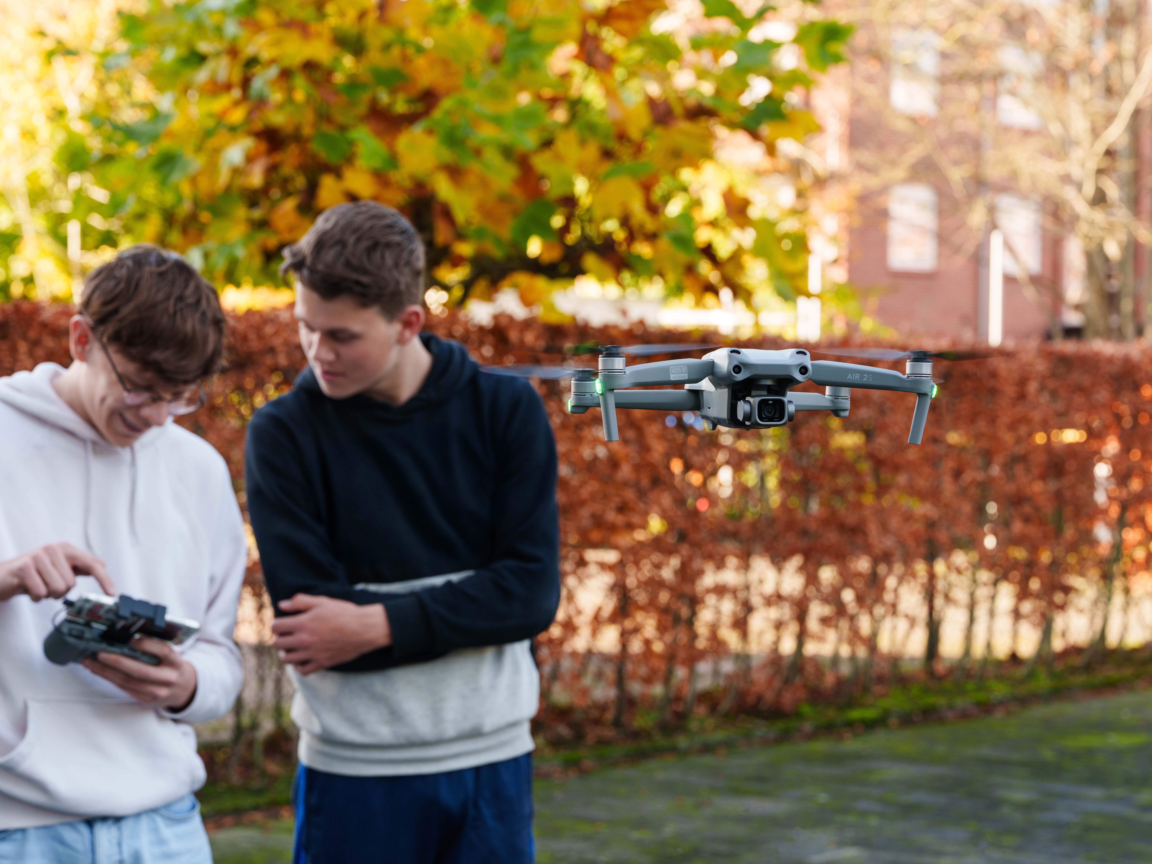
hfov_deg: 22.2
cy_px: 437
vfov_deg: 16.8
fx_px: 2928
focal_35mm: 88
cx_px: 467
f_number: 5.6
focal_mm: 70
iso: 250
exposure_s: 1/100
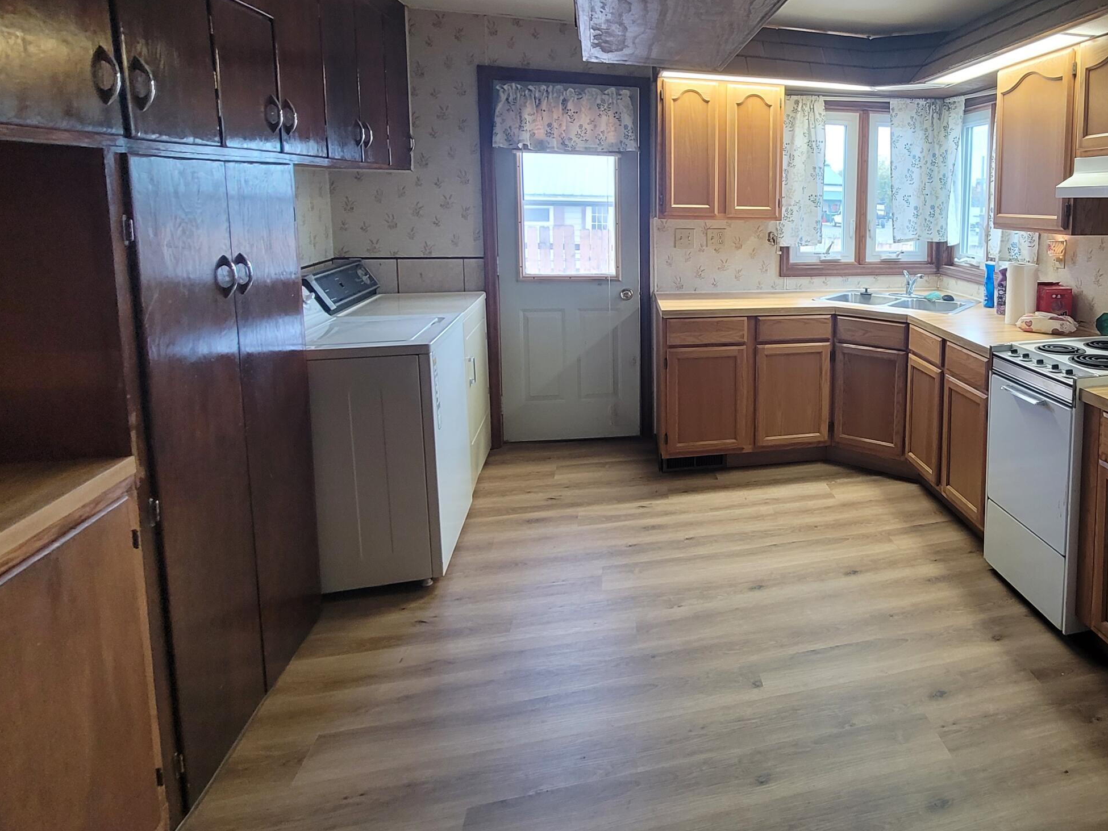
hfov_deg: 76.9
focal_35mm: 20
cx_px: 804
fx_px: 640
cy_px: 289
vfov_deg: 64.6
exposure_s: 1/60
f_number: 2.2
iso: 200
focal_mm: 2.2
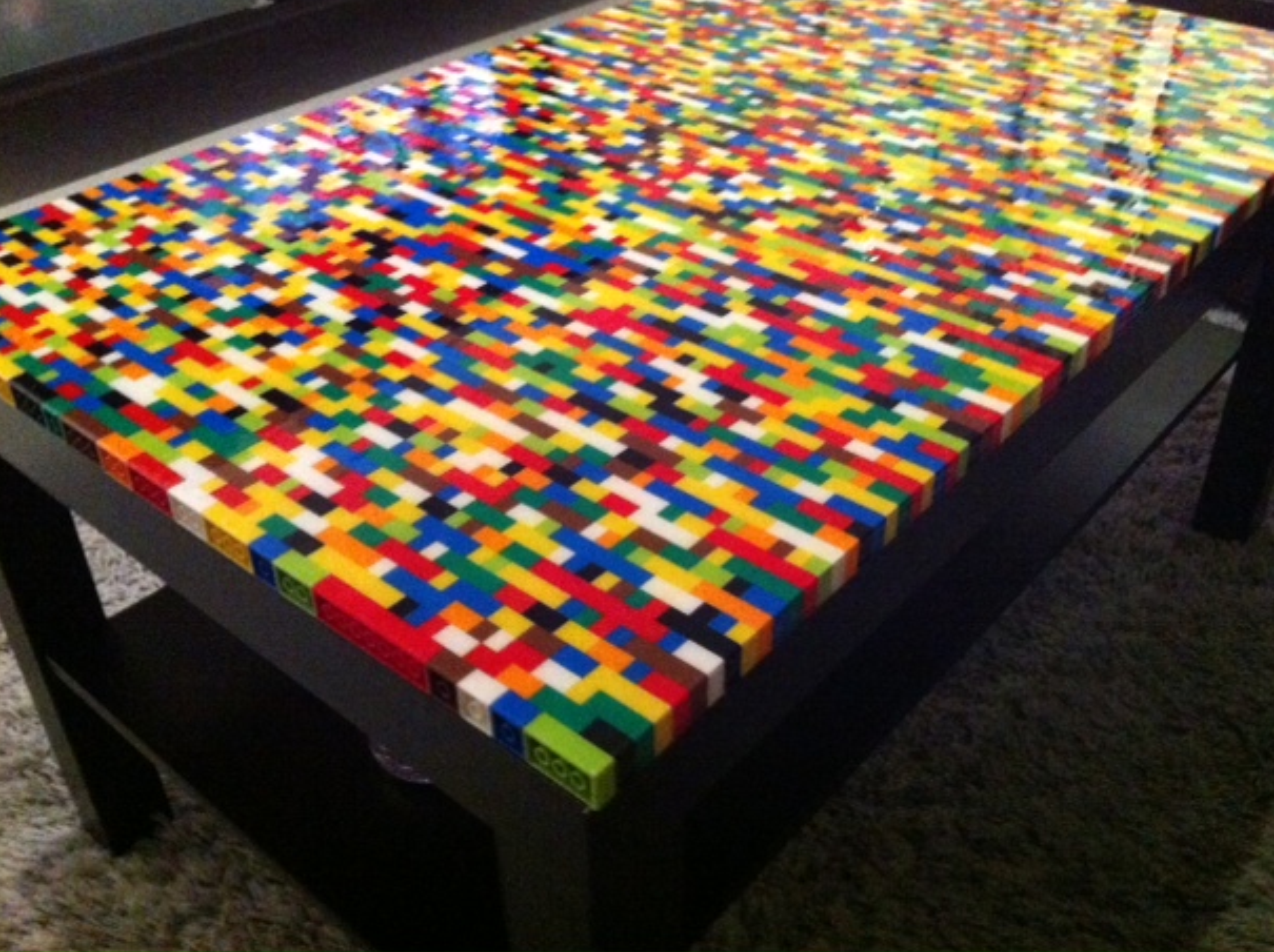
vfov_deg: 38.6
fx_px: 1360
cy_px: 451
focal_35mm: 37
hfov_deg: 50.2
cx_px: 663
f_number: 2.8
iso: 1000
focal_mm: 3.85
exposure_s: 1/15
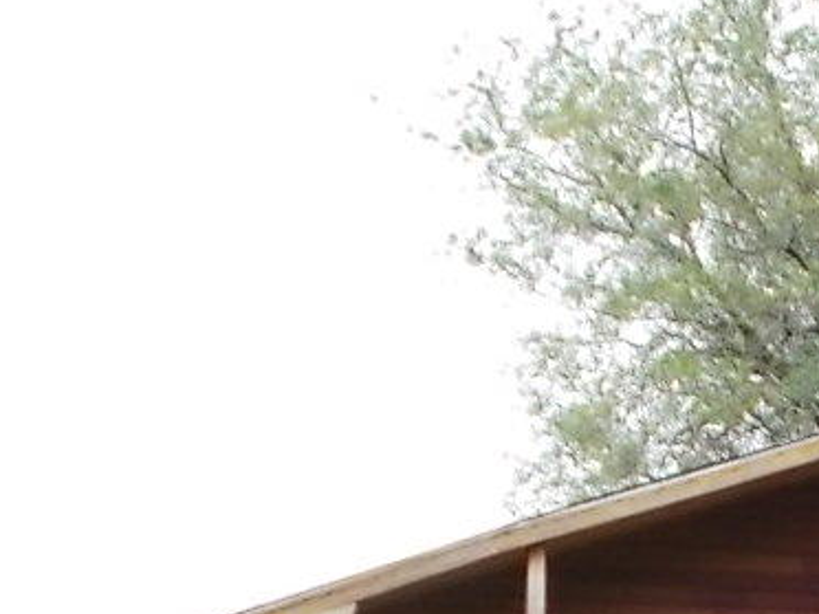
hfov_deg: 9.0
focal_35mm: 215
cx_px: 1127
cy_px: 1012
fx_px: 5087
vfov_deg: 6.8
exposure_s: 1/80
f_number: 4.5
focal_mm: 9
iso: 80
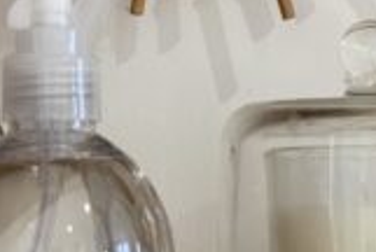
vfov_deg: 8.4
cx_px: 142
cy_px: 126
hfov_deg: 12.4
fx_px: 1726
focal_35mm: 165
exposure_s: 1/50
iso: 500
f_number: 2.2
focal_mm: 7.5
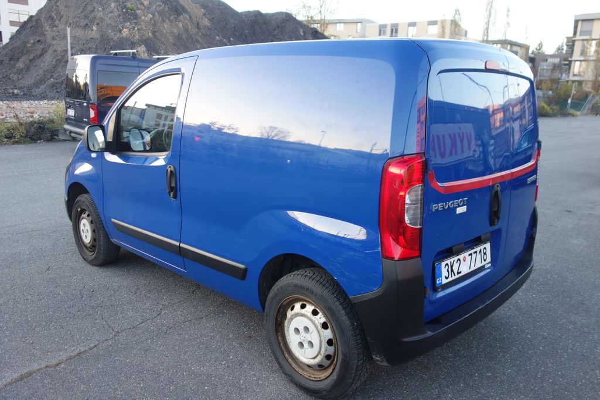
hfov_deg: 65.5
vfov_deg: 46.4
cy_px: 200
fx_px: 467
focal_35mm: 28
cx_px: 300
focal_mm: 10.4
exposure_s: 1/100
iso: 125
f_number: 2
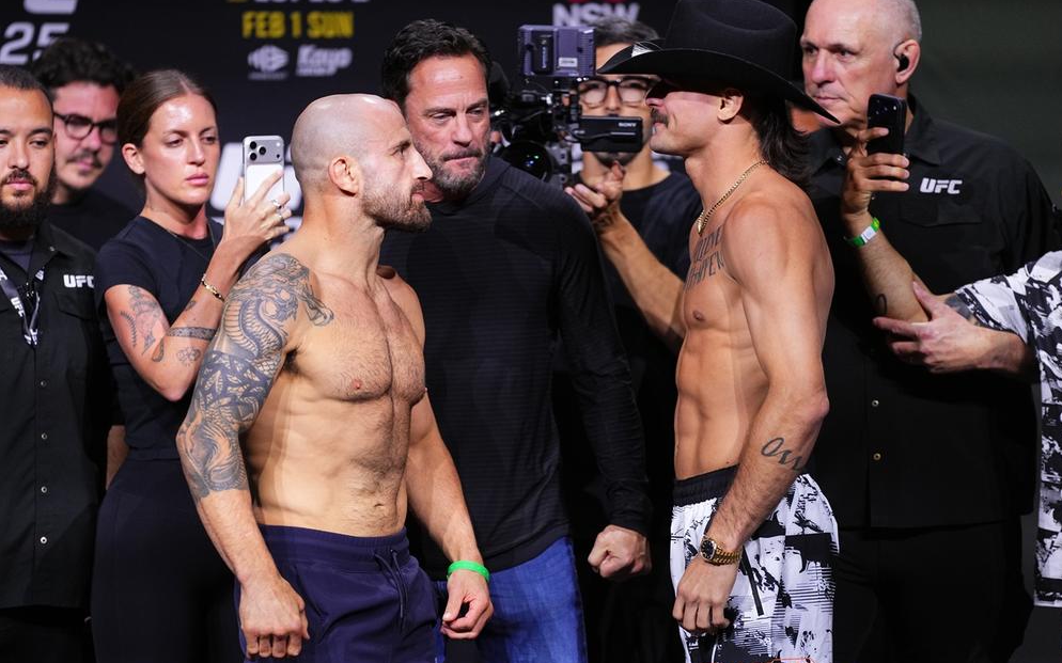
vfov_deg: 6.4
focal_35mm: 205
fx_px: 5933
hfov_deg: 10.2
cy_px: 333
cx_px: 533
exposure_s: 1/500
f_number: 2.8
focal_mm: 200
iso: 1600
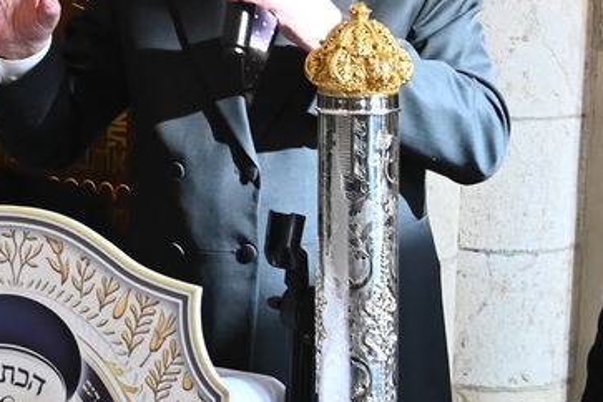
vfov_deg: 10.4
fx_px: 2194
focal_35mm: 131
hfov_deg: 15.6
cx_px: 184
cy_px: 52
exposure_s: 1/160
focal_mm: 34
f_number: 9
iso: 2500
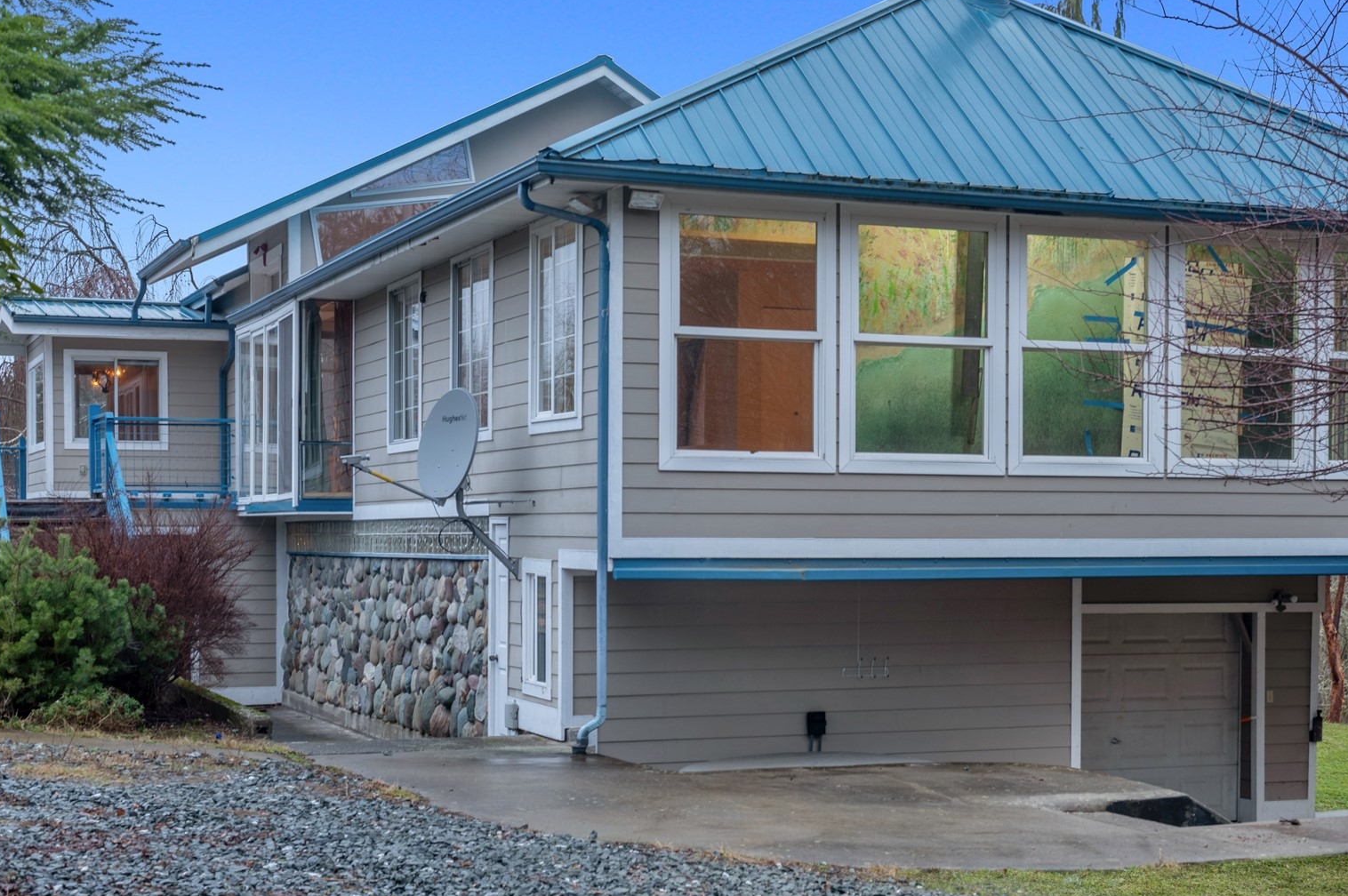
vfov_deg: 24.1
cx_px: 734
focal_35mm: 56
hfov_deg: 35.6
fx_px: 2095
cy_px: 478
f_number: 8
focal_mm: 50
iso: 200
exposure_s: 1/25
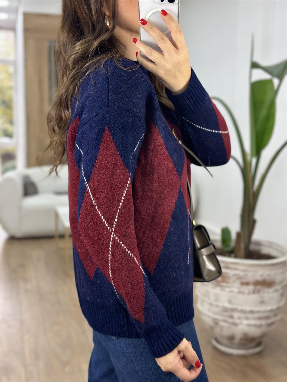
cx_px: 144
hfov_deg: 30.3
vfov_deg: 39.7
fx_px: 531
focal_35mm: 48
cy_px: 191
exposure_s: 1/100
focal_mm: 6.86
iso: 80
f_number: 1.78
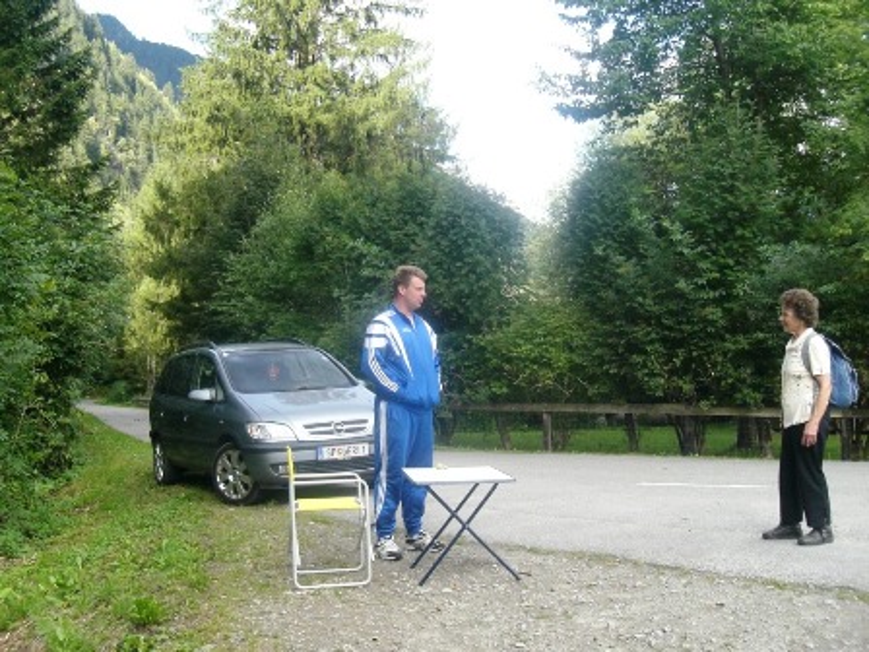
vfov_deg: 37.7
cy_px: 326
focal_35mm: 38
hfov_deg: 49.0
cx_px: 434
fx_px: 954
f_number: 3.1
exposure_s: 1/250
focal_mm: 6.3
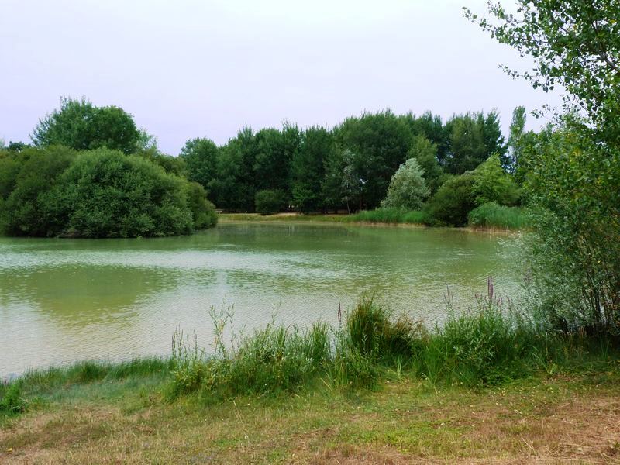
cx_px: 310
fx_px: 537
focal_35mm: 30
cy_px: 232
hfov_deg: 60.0
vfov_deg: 46.8
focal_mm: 5.3
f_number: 5
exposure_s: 1/250
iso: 80
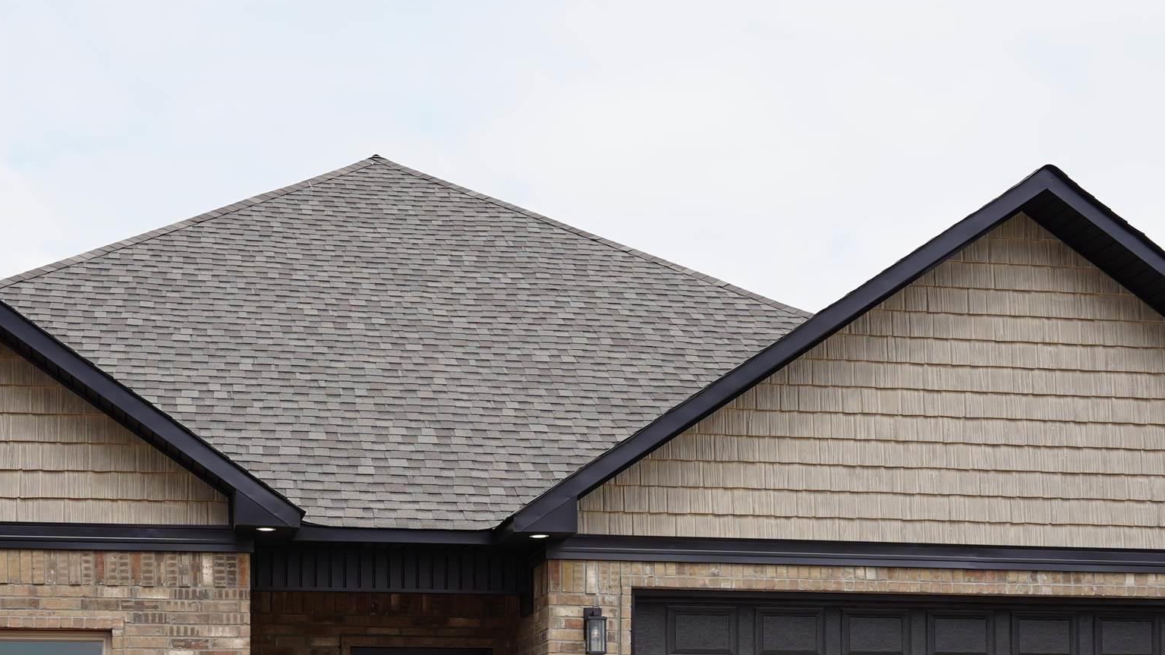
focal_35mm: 65
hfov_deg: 32.3
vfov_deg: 17.8
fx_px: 2008
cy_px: 750
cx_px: 468
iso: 100
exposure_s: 1/500
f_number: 5
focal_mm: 31
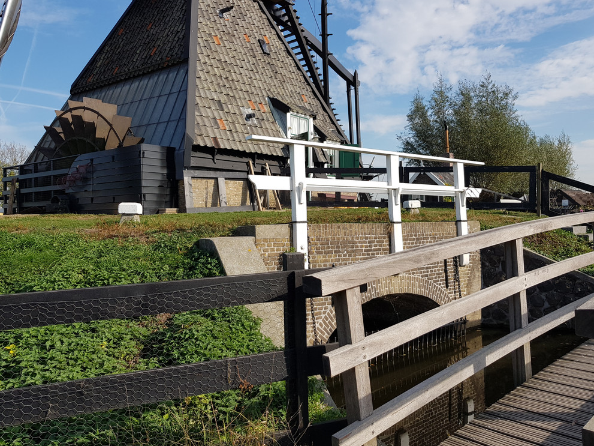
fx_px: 480
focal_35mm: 28
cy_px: 210
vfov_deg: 49.7
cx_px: 315
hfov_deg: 63.4
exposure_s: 1/2040
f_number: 1.7
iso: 40
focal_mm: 4.3
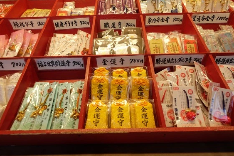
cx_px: 119
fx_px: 104
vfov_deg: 73.7
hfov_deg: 96.7
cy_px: 77
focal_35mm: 16
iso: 640
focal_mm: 10
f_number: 4
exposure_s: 1/160
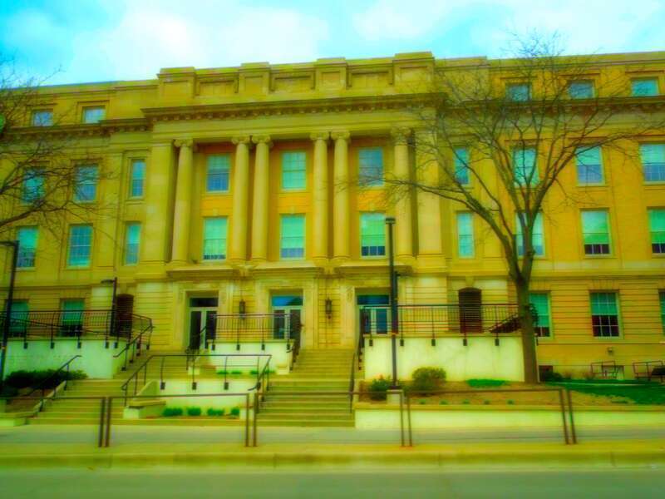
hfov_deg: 63.4
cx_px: 332
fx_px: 538
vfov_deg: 49.7
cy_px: 250
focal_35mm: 28
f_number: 3.5
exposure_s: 1/200
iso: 100
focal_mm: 5
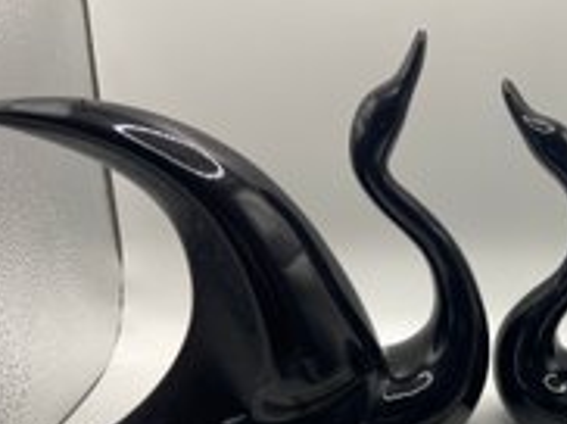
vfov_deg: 28.9
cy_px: 344
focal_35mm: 49
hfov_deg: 37.4
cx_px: 466
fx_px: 802
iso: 40
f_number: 1.8
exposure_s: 1/120
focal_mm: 4.25
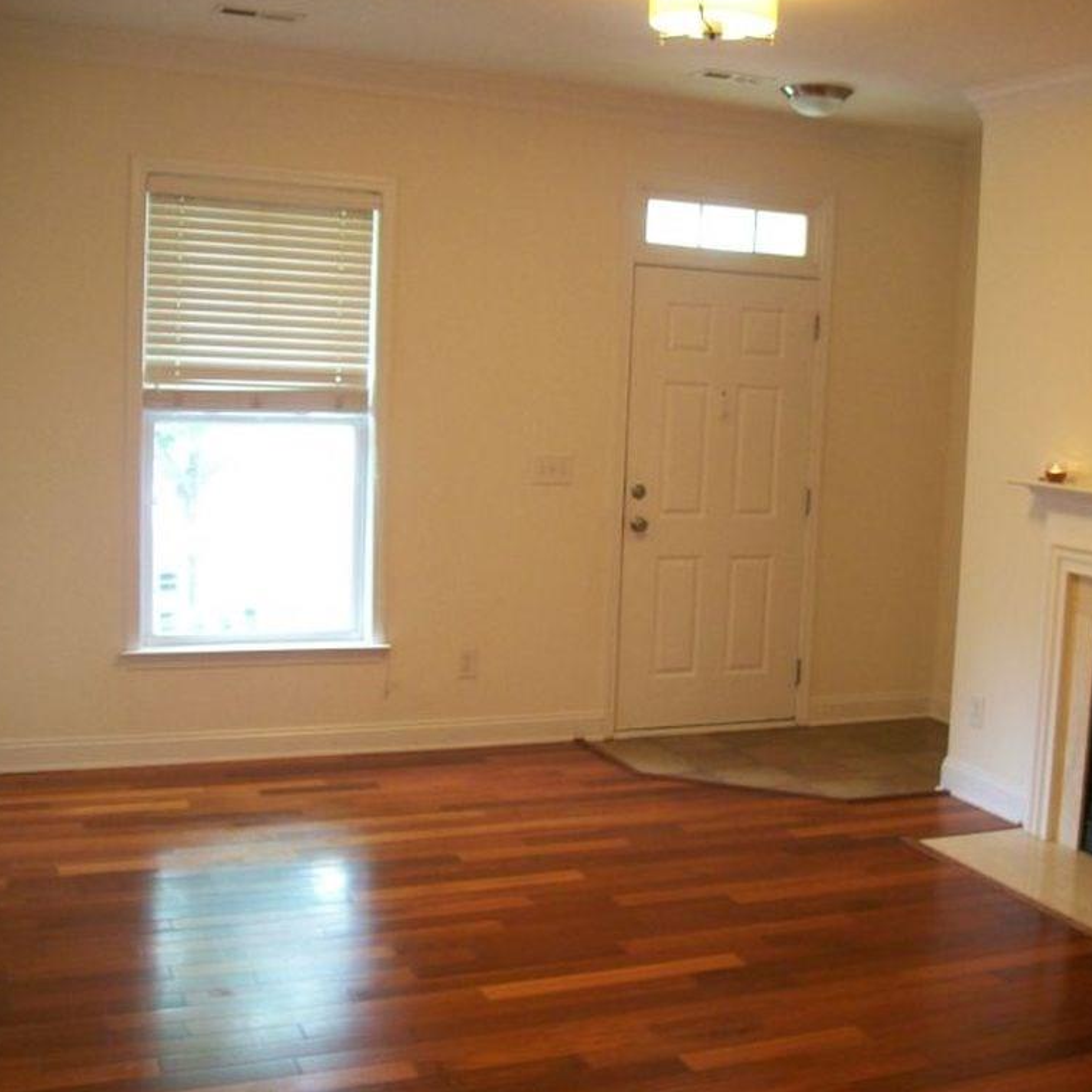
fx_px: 1535
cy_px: 542
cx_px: 683
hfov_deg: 38.9
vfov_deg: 39.2
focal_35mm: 43
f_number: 2.7
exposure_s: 1/9.41
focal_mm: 6
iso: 200
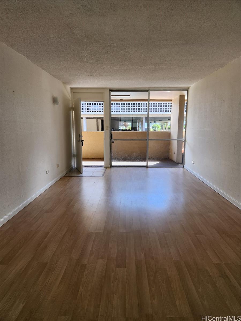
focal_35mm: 23
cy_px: 160
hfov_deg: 58.9
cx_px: 120
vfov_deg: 73.9
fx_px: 214
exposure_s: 1/180
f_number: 1.8
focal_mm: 5.4
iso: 50
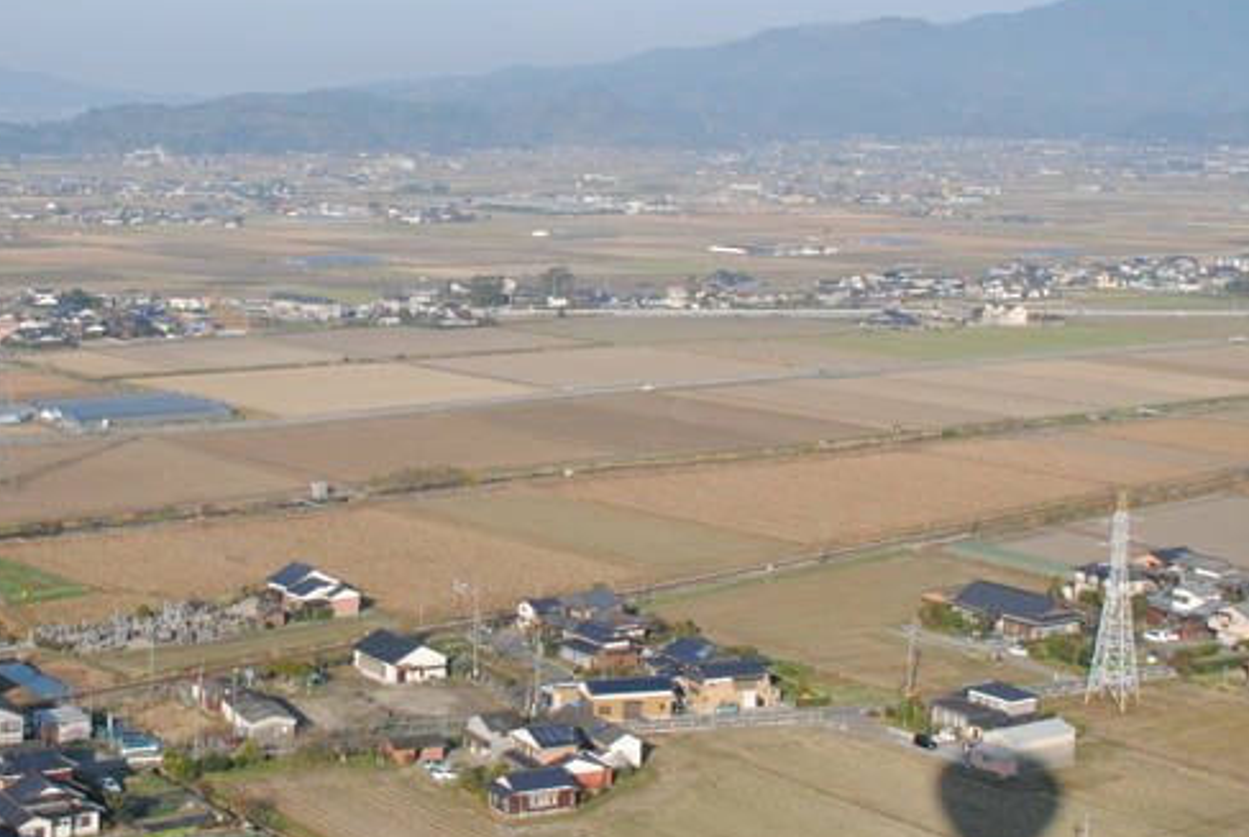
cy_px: 275
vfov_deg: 21.6
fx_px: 2189
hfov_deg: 31.5
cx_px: 369
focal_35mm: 63
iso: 400
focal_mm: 20
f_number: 8
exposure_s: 1/1000
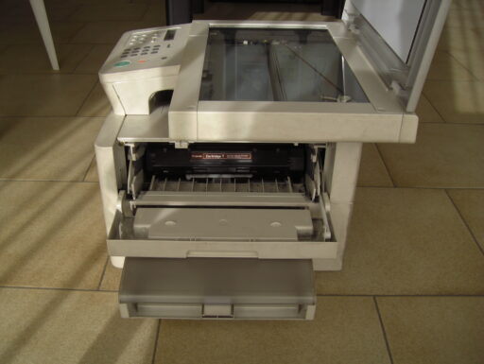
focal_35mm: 38
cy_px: 182
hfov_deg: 48.9
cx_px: 242
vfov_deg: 37.8
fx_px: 532
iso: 64
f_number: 2.7
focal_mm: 6.2
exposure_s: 1/320
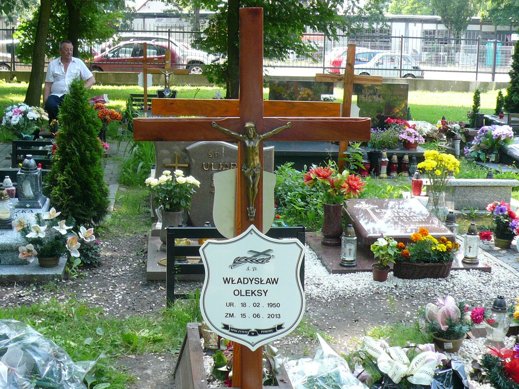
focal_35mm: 53
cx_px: 260
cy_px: 194
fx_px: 795
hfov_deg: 36.2
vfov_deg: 27.5
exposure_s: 1/125
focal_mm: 5.7
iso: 100
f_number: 3
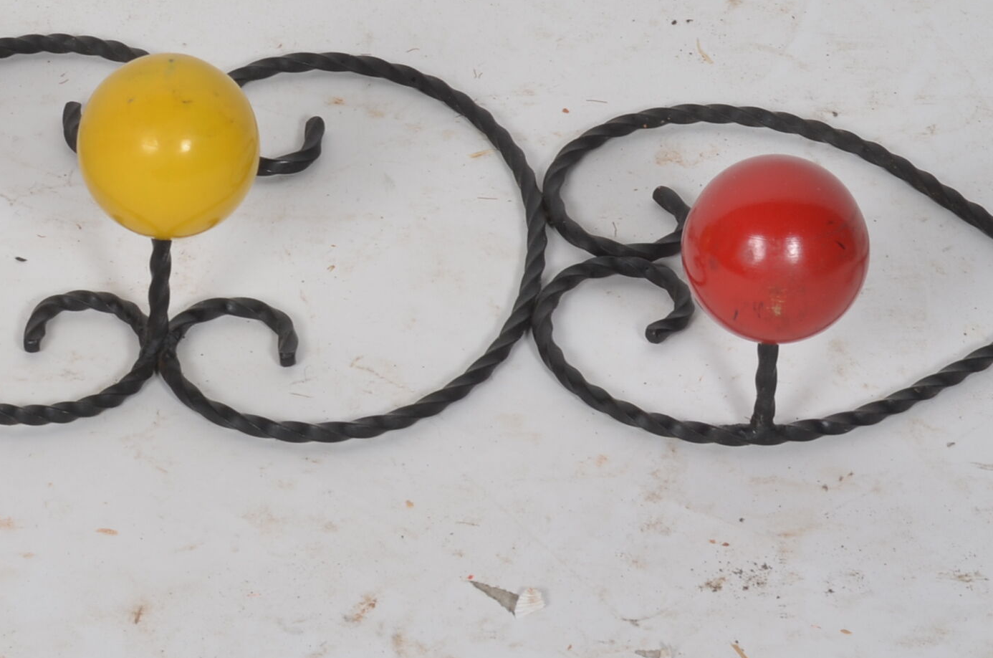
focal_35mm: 200
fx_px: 5505
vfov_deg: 6.8
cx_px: 173
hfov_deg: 10.3
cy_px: 9
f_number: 11
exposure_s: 1/125
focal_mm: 50
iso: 100
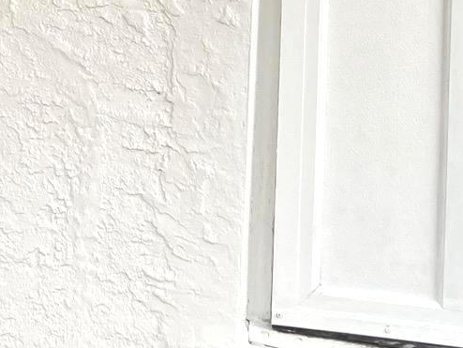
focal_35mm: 116
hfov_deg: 16.7
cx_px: 23
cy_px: -199
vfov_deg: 12.1
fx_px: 1552
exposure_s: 1/121
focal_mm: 3.99
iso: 40
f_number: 1.8
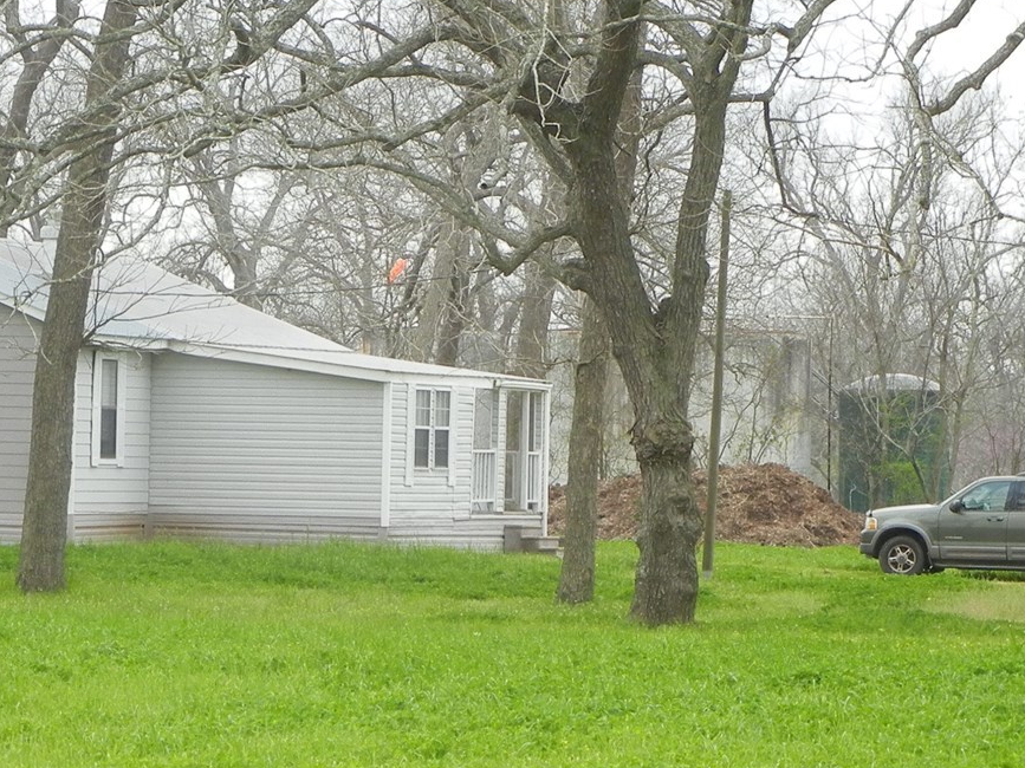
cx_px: 148
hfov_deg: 8.2
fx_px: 7135
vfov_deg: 6.2
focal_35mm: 241
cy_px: 326
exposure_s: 1/153
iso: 160
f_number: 4.5
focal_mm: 18.3
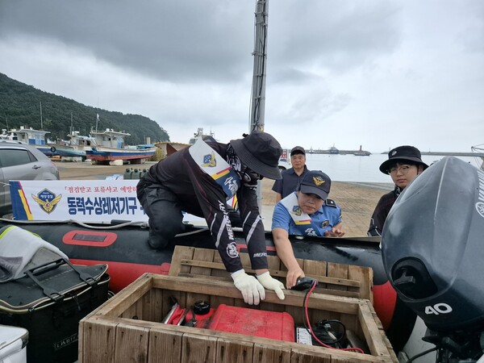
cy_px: 182
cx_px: 242
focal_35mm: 23
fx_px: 322
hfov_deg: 73.9
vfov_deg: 58.9
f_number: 1.8
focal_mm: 5.4
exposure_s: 1/120
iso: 1000
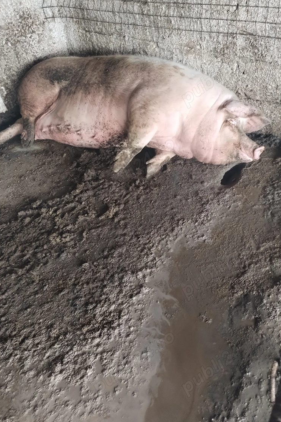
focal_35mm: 36
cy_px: 190
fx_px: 421
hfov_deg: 36.6
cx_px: 178
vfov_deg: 53.0
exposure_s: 1/30
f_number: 1.8
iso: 445
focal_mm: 4.75
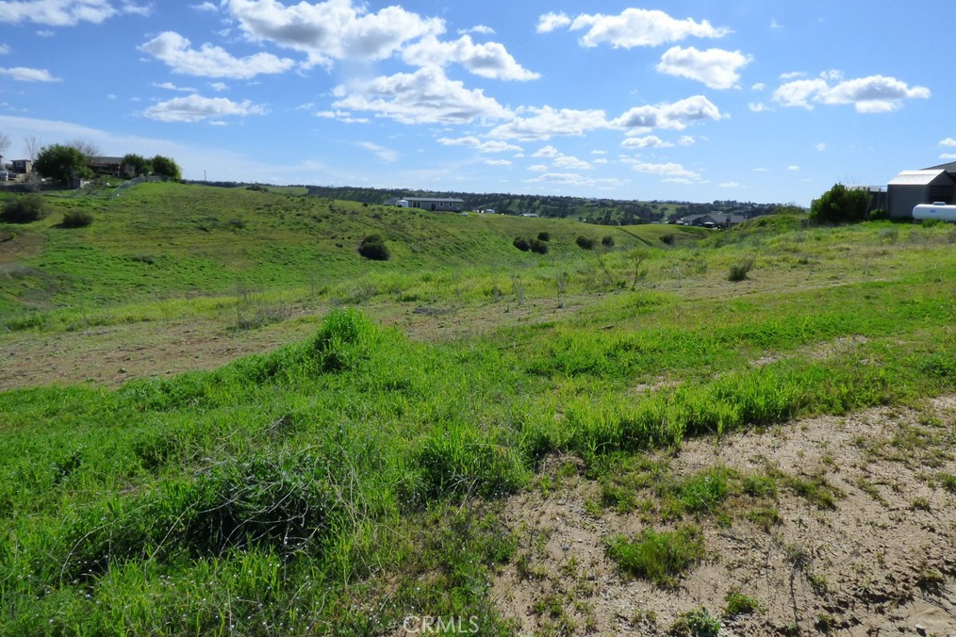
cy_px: 276
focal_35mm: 21
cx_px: 480
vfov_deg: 59.3
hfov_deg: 81.2
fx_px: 558
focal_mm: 3.58
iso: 200
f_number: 7.1
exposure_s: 1/640
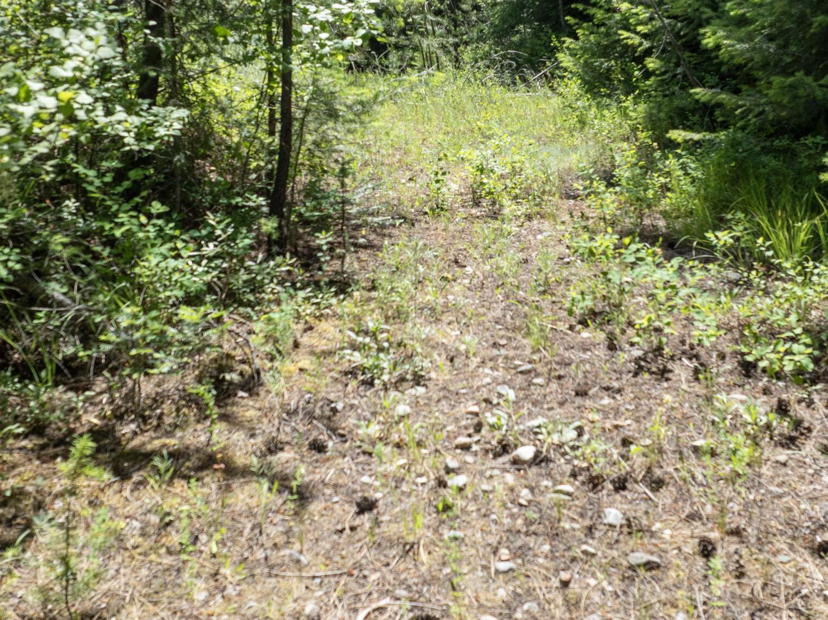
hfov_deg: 40.4
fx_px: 1124
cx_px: 470
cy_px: 212
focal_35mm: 47
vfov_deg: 30.6
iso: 110
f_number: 2.8
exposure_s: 1/640
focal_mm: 12.29
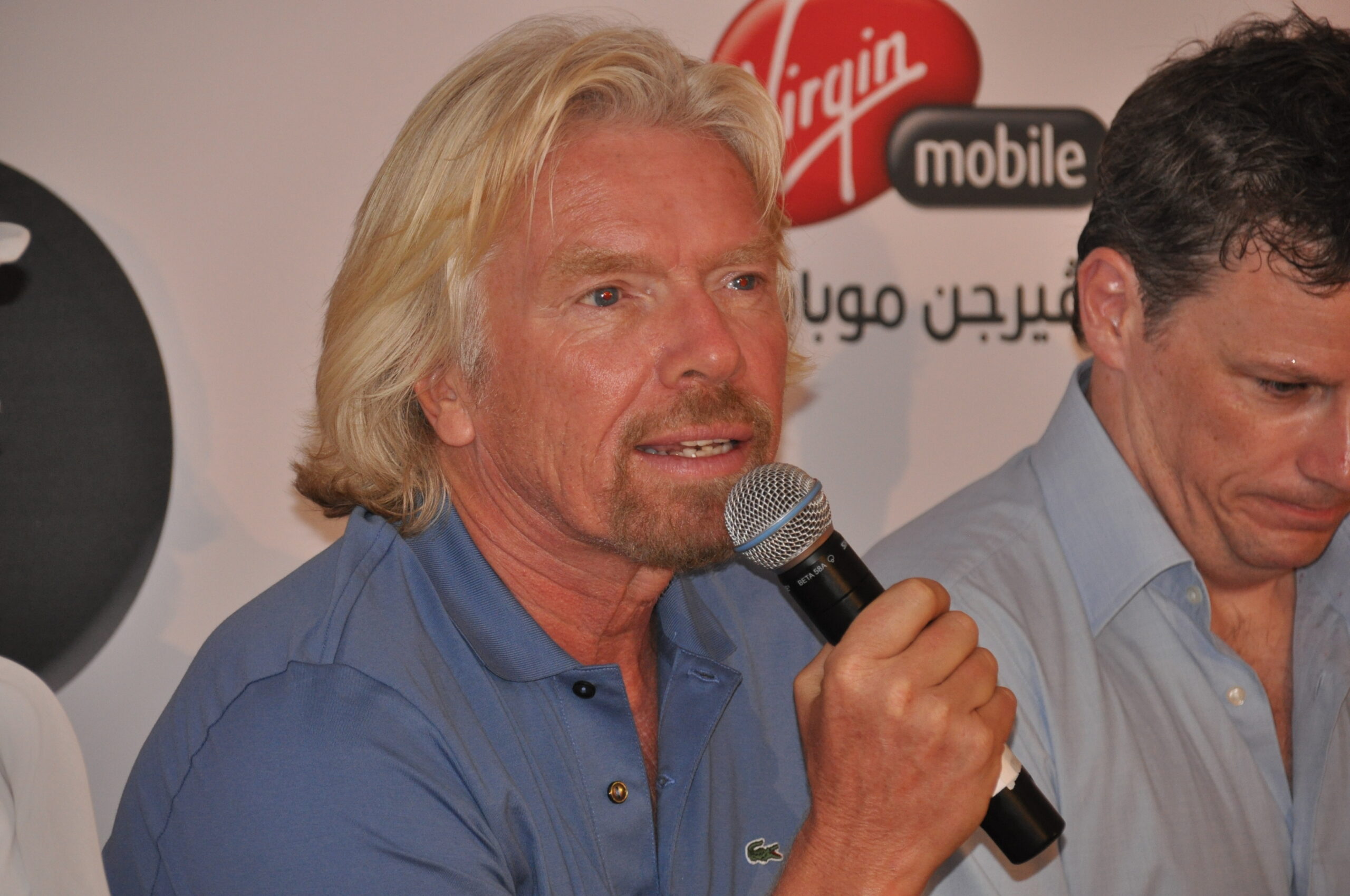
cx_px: 675
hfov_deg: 6.9
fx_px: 11236
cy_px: 448
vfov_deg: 4.6
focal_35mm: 300
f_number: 6.3
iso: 800
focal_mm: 200
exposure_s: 1/60
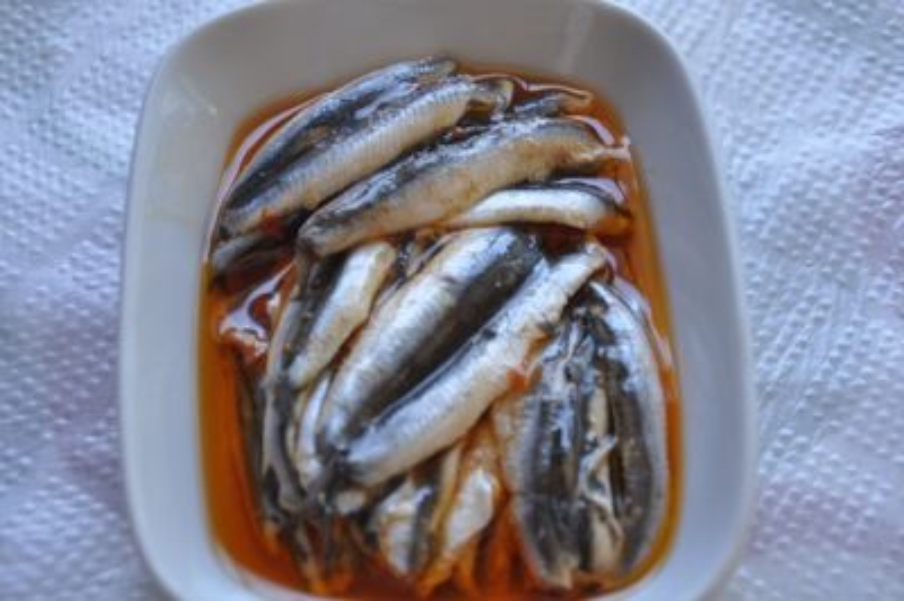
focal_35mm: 87
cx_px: 452
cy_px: 300
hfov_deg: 23.4
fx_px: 2183
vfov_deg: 15.7
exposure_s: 1/80
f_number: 5
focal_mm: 58
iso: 400
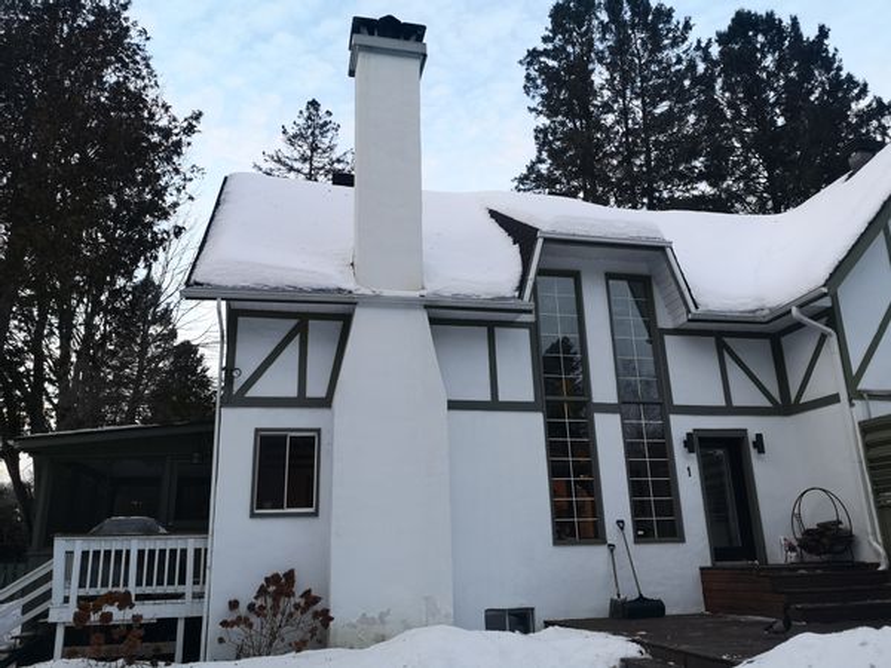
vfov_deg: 51.4
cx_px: 446
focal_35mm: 27
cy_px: 334
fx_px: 695
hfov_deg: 65.3
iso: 64
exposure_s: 1/120
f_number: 1.8
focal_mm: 5.58
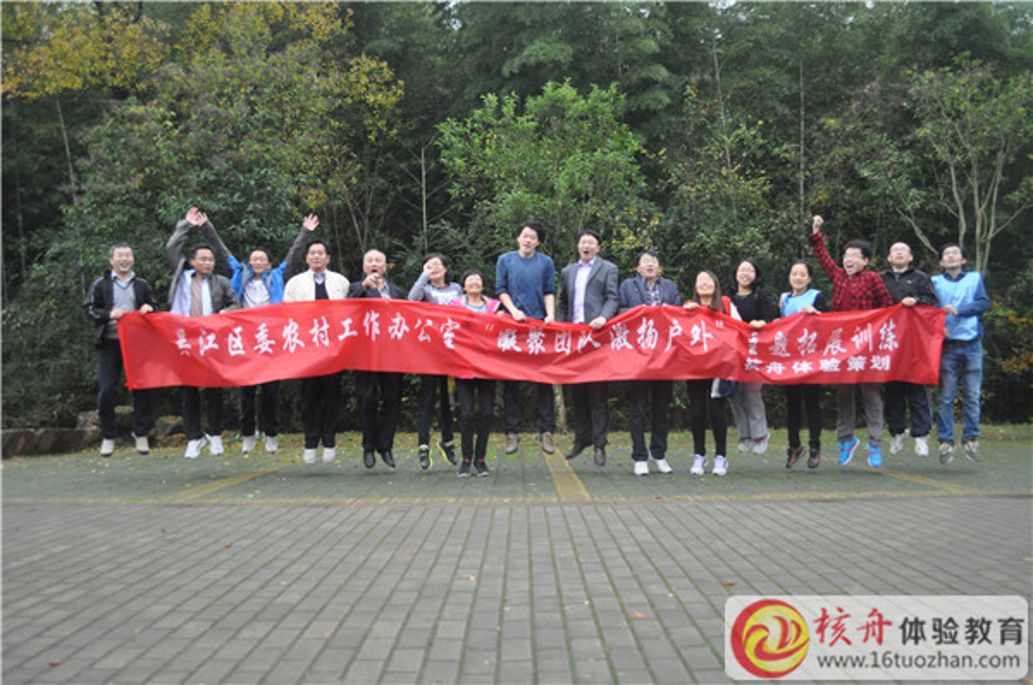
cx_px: 516
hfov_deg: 62.0
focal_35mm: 30
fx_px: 859
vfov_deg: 43.5
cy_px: 342
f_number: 3.8
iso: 1600
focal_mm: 20
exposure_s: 1/320
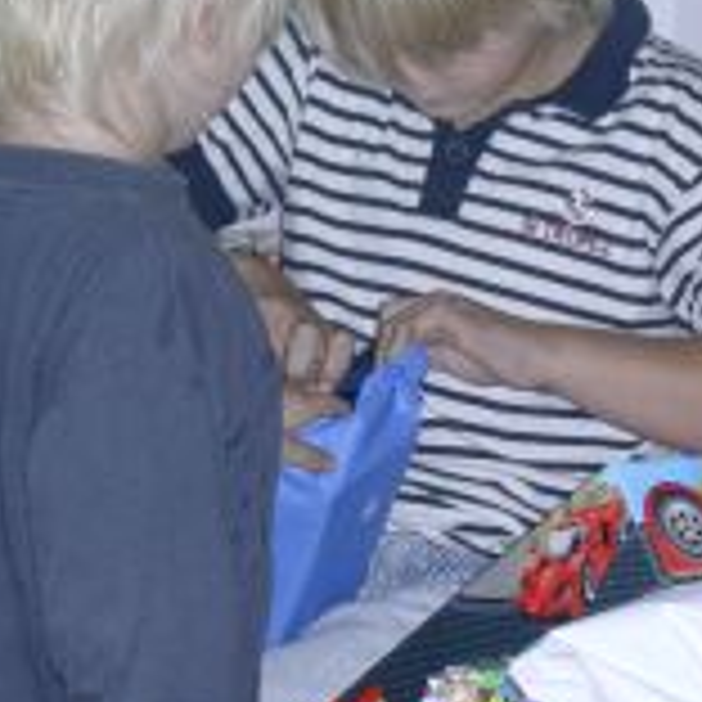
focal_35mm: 150
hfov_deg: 11.6
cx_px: 450
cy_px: 58
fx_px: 3442
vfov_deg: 11.6
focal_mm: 10.2
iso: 70
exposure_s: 1/64
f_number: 3.6
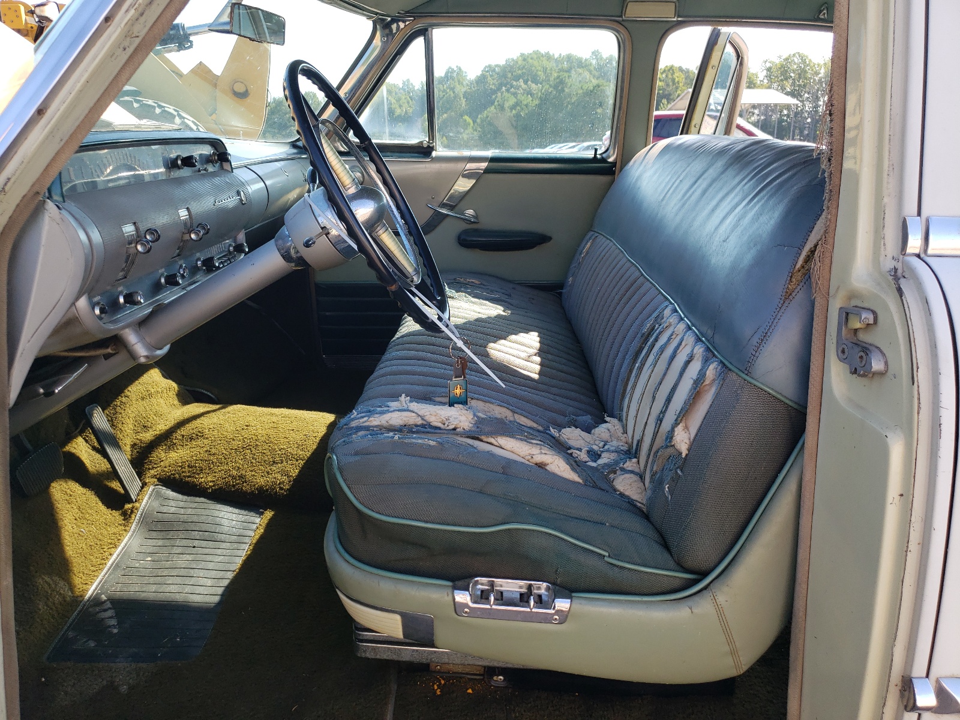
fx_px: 721
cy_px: 360
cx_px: 480
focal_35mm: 26
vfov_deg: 53.1
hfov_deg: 67.3
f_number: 1.5
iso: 50
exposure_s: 1/500
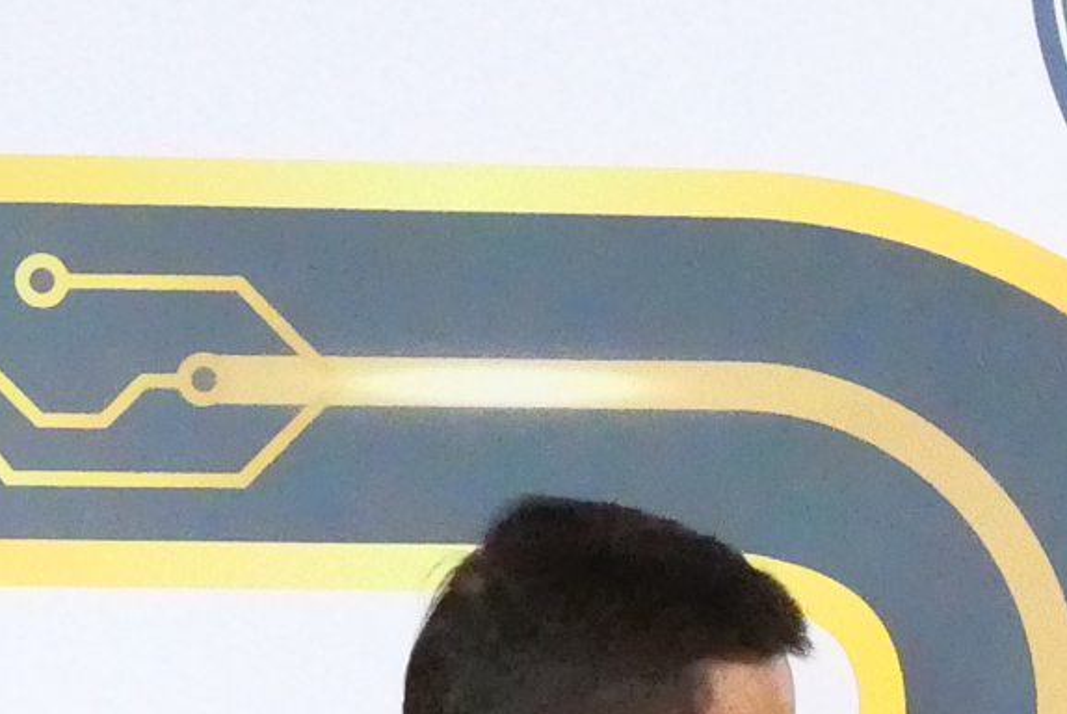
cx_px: 1574
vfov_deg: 4.6
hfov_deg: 7.0
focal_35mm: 291
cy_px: 1978
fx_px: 8633
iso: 12800
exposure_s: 1/200
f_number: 6.3
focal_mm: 22
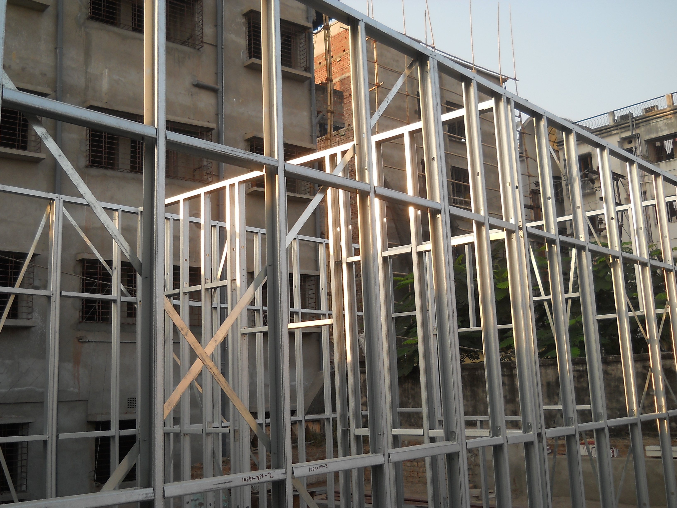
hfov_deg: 45.8
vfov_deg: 35.1
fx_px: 802
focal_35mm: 41
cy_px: 254
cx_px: 338
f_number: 3.1
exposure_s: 1/250
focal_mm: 6.72
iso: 80
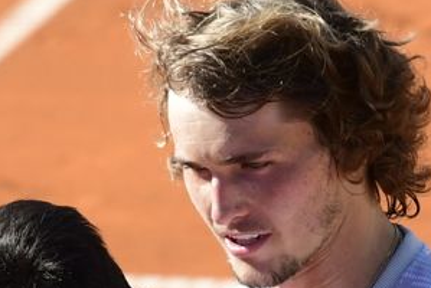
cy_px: 750
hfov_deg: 1.5
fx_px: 16034
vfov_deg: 1.0
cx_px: 261
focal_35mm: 1338
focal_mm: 200
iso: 250
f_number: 4
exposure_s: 1/1250
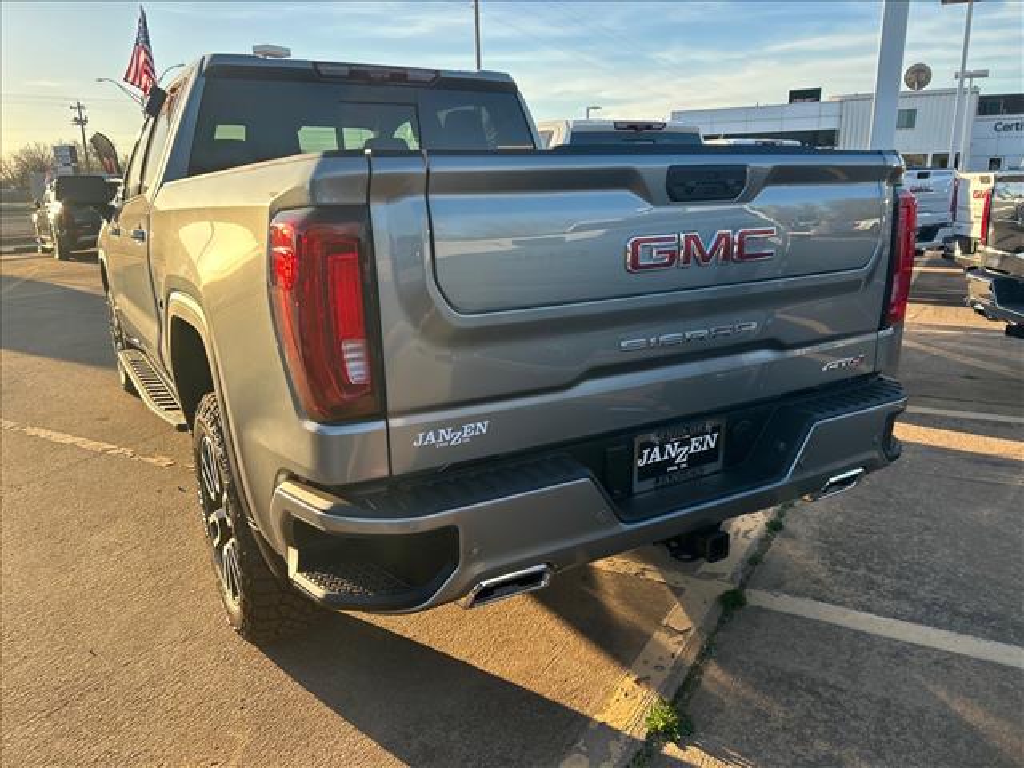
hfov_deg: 67.3
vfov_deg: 53.1
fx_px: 769
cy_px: 384
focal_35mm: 26
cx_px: 512
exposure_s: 1/1068
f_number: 1.5
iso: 50
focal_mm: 5.7
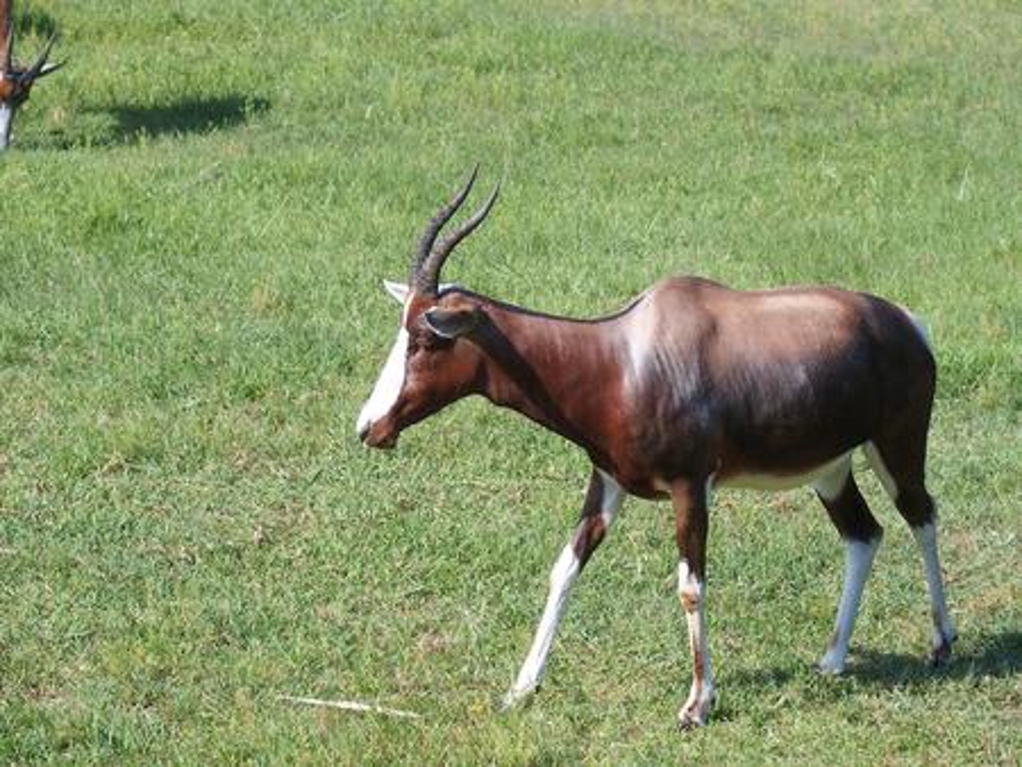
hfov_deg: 12.0
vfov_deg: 9.0
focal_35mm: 165
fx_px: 4874
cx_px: 511
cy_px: 384
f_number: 3.5
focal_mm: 35
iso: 100
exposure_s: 1/640
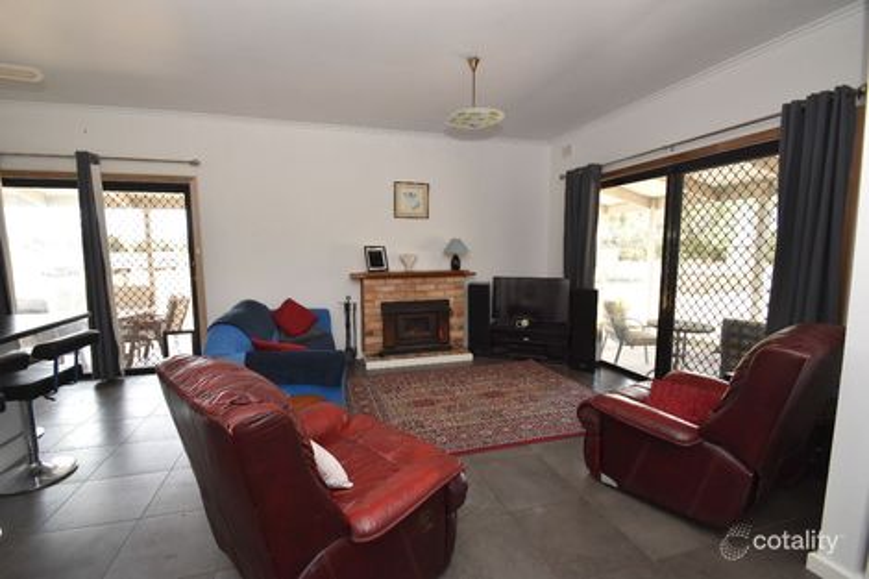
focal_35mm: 15
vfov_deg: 77.3
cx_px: 434
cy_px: 290
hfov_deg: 100.4
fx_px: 362
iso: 720
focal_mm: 10
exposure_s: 1/125
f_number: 5.6
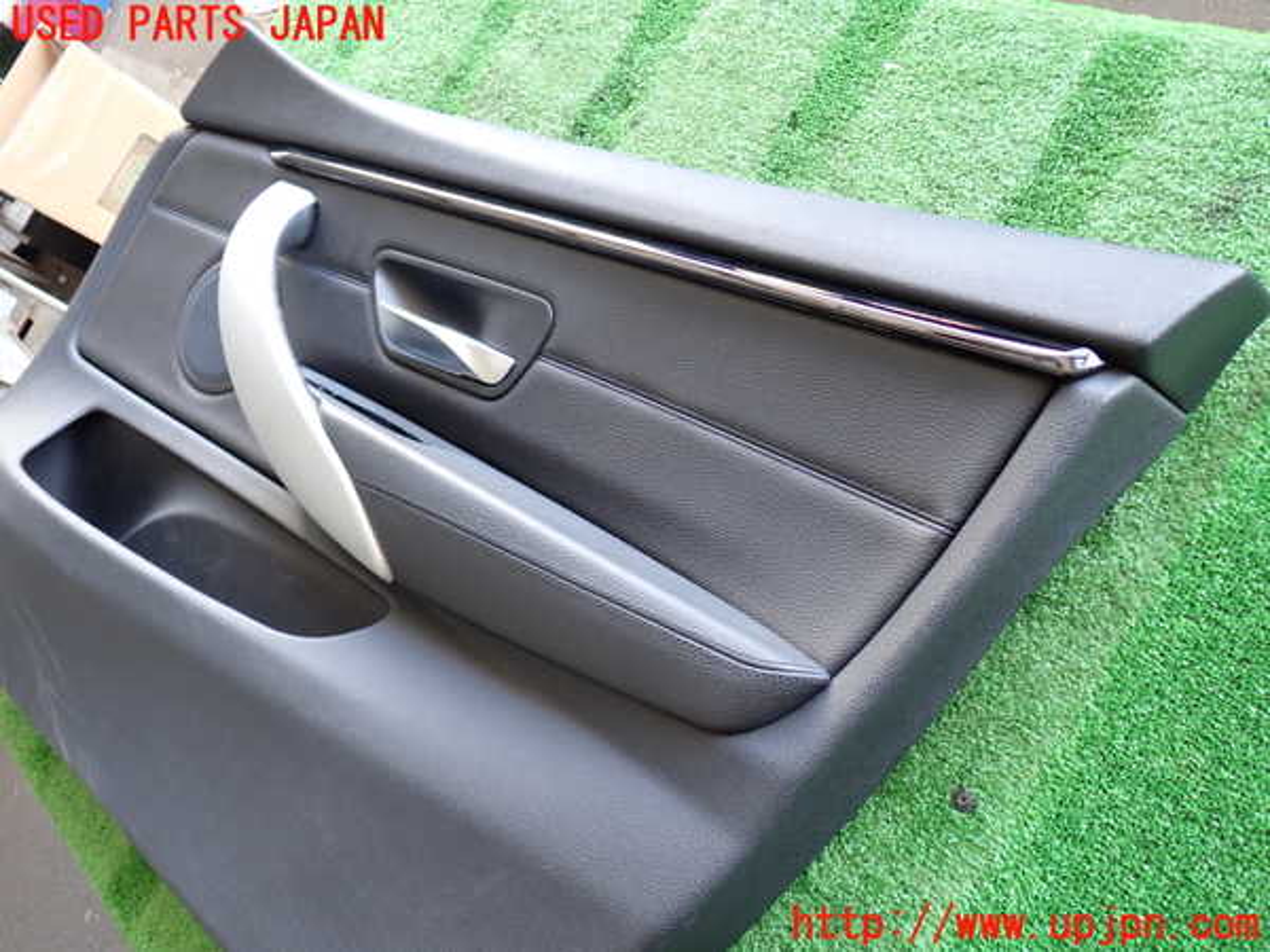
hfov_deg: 60.0
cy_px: 476
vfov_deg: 46.8
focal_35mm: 30
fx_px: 1101
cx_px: 635
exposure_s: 1/50
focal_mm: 5.4
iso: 200
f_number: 2.3
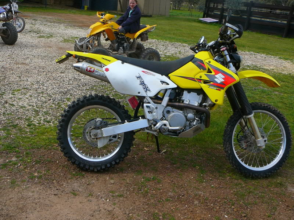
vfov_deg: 40.7
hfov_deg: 52.6
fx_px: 297
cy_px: 110
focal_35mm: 35
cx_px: 147
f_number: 5
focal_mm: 5.2
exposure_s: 1/400
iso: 80
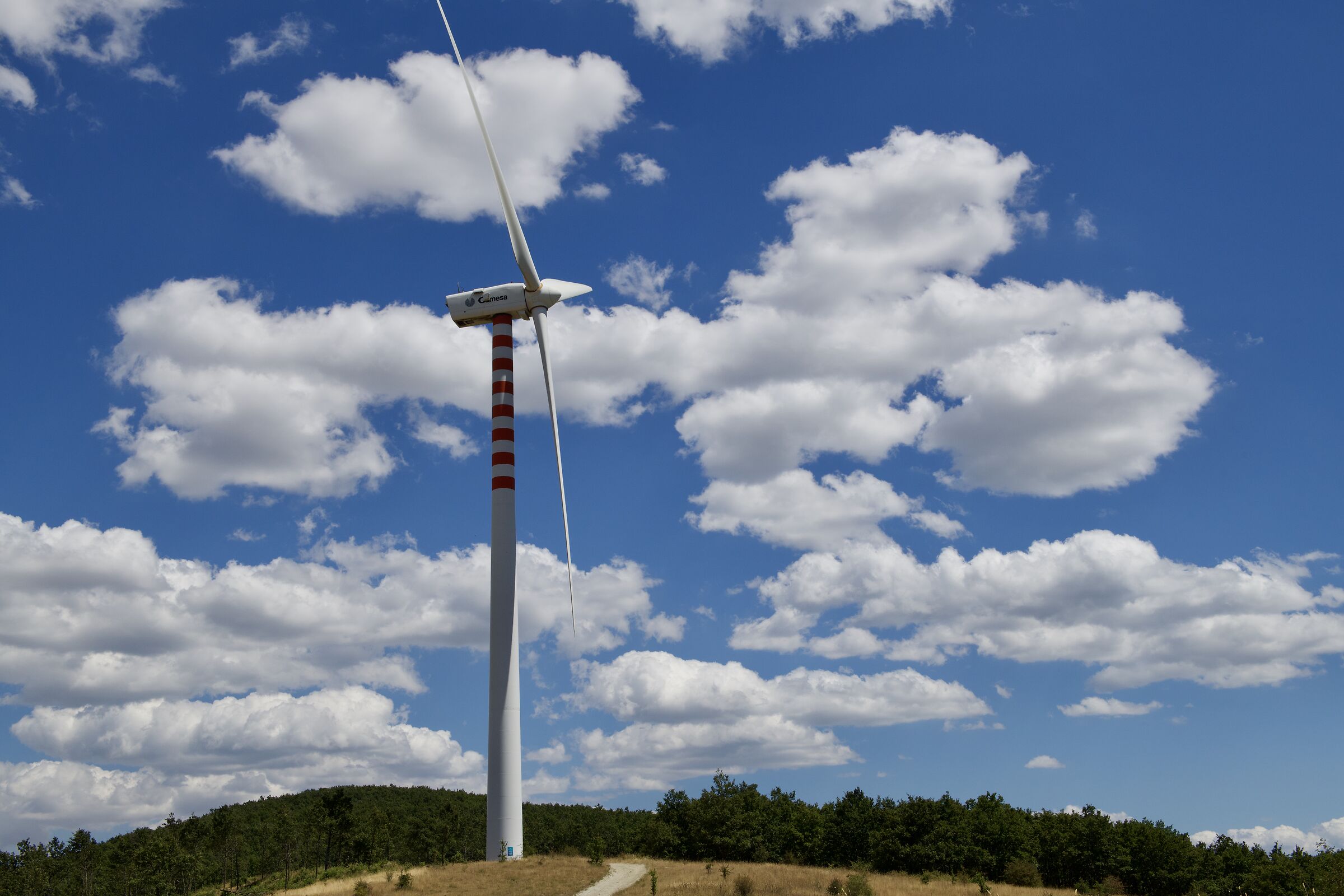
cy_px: 448
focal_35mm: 38
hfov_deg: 50.7
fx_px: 1419
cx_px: 672
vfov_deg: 35.1
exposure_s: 1/1000
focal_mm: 38
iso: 400
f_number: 16
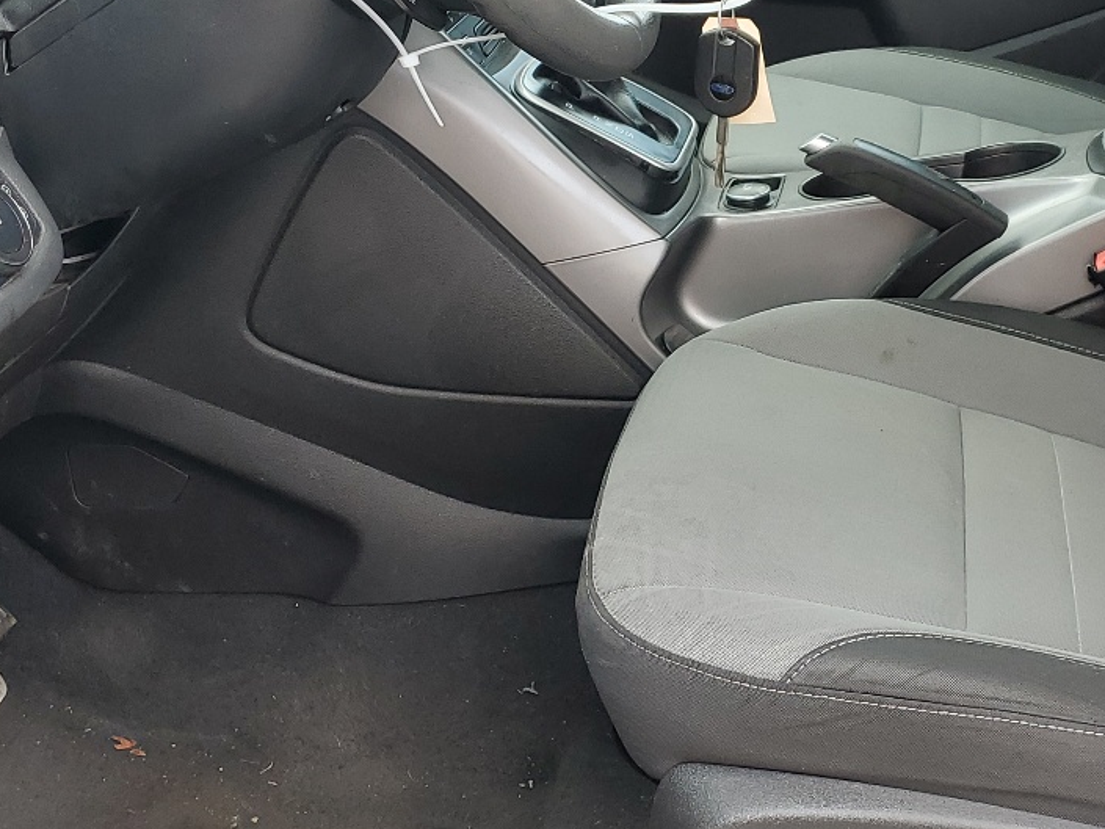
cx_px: 723
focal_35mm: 59
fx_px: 1884
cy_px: 320
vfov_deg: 24.8
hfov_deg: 32.5
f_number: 1.5
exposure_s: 1/233
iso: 50
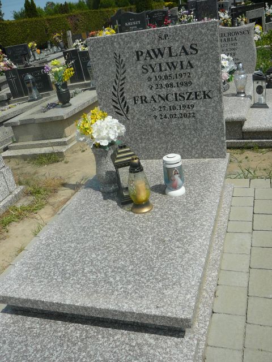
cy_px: 181
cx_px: 136
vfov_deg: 52.6
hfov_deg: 40.7
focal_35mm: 35
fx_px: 367
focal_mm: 5.2
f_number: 5
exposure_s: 1/800
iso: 80
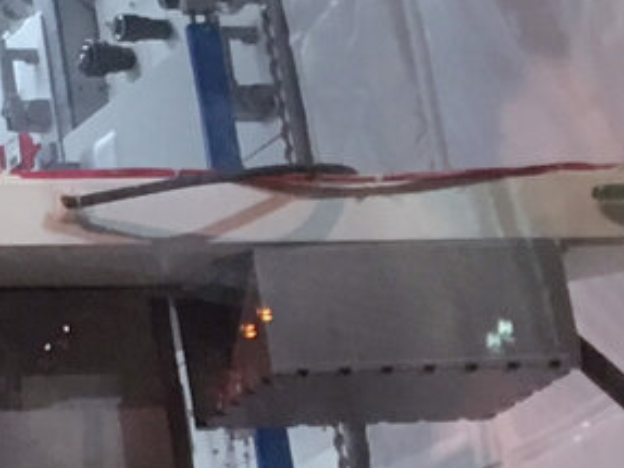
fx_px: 3496
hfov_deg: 8.8
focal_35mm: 194
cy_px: 324
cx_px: -1100
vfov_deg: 7.6
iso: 50
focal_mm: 4.15
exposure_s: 1/17
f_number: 2.2
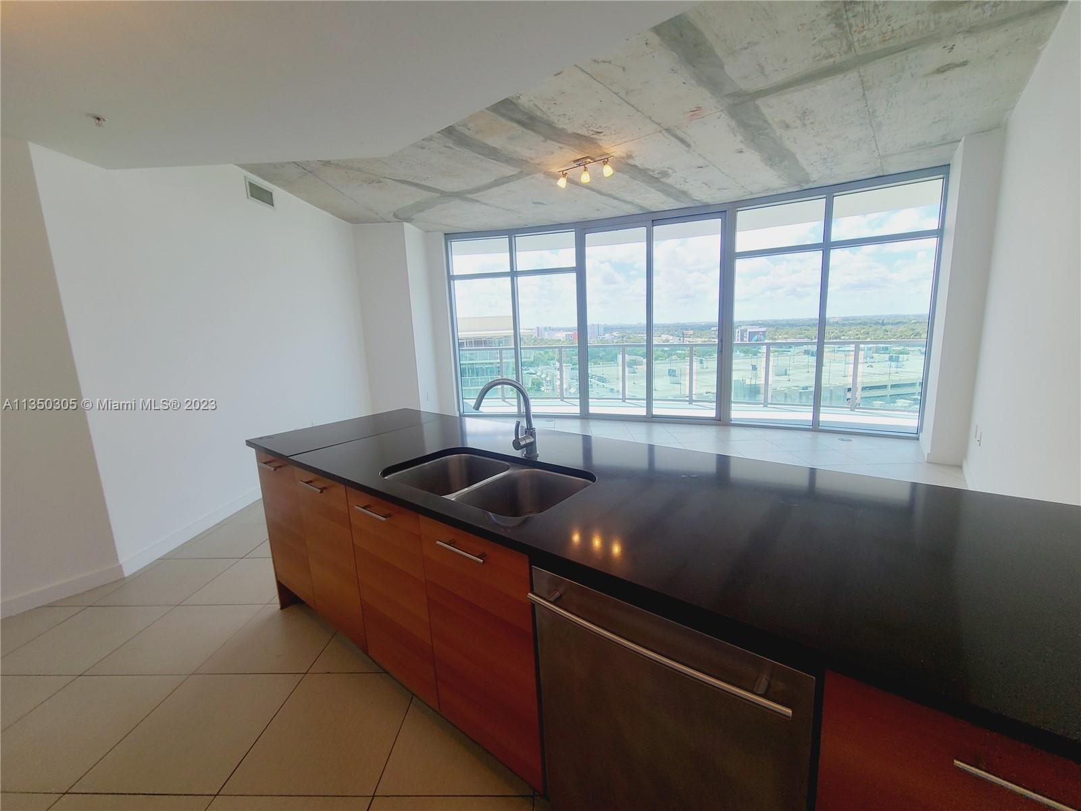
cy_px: 406
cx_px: 540
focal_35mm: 13
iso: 50
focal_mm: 2.2
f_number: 2.2
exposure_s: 1/346
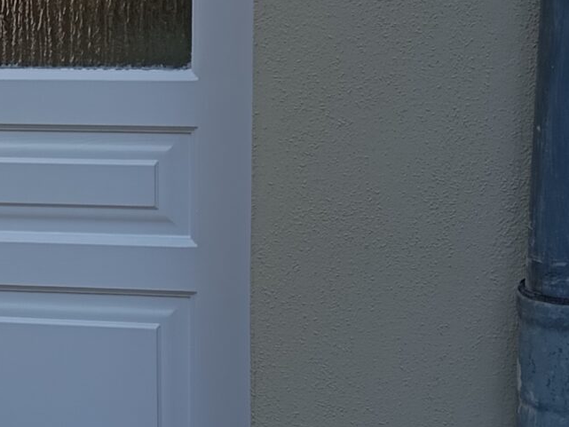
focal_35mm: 112
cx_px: -104
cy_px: 141
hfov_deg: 16.8
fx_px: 1841
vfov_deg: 13.2
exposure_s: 1/336
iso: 109
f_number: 1.8
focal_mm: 4.22
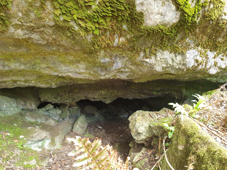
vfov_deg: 53.1
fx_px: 170
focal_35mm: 26
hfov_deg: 67.3
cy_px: 85
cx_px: 114
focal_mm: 4.3
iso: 250
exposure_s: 1/50
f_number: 2.4
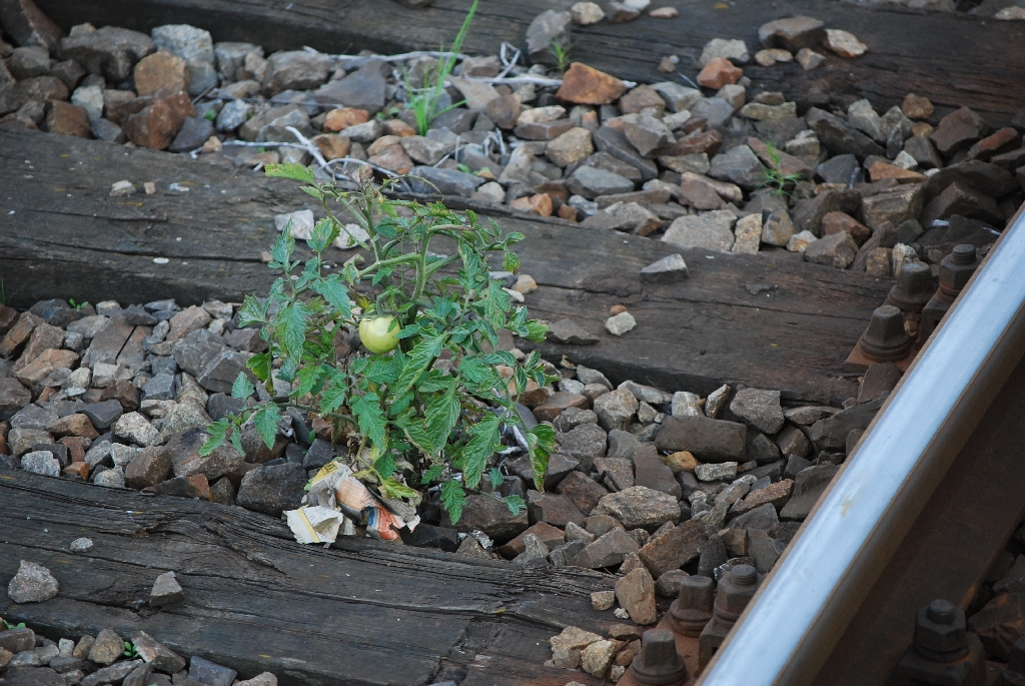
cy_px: 343
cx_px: 512
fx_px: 5130
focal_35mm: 180
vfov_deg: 7.6
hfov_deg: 11.4
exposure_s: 1/125
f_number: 4.8
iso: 450
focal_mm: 120
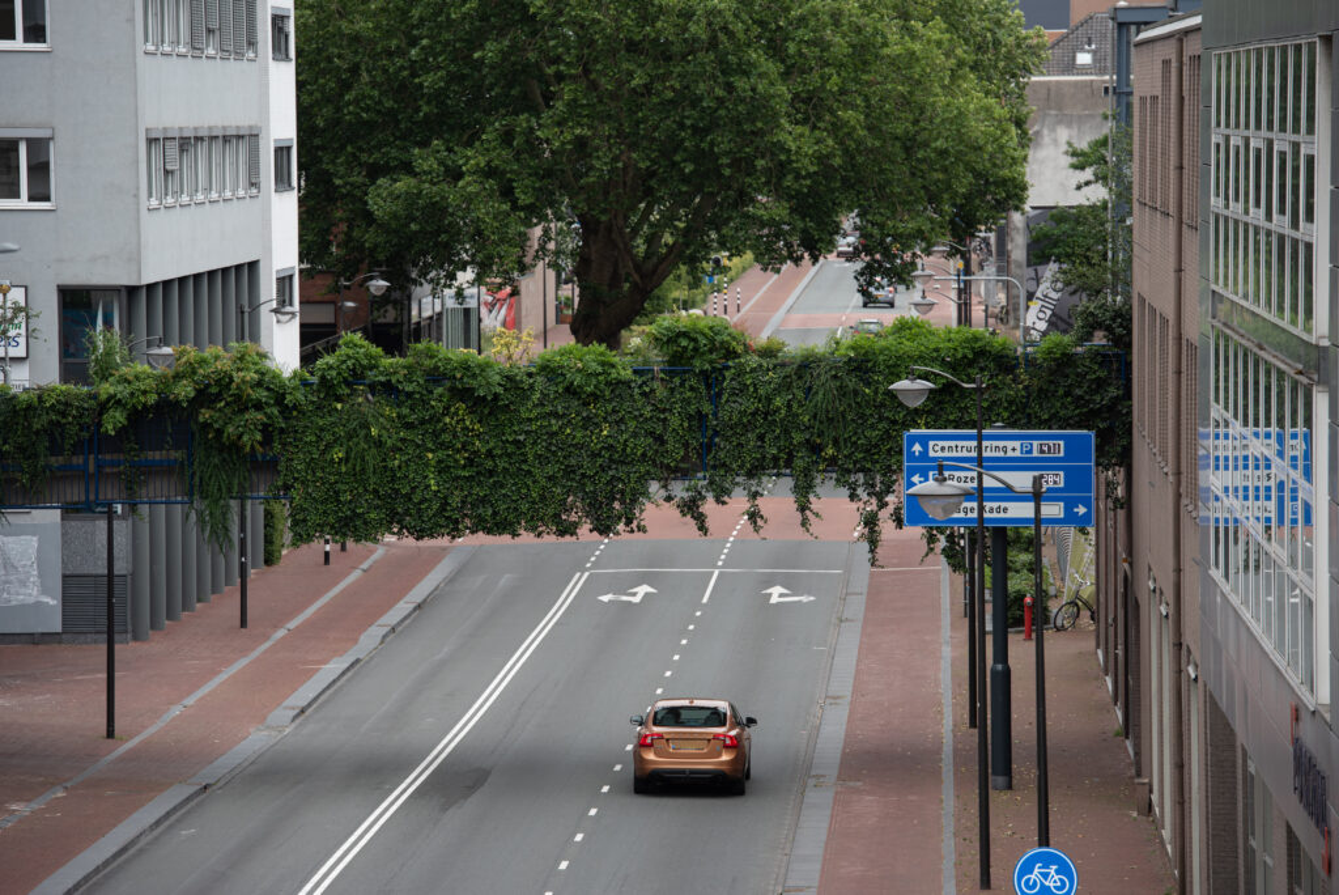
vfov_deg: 7.9
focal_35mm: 175
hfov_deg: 11.7
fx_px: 6512
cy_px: 448
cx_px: 670
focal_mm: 175
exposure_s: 1/320
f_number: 6.3
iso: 200
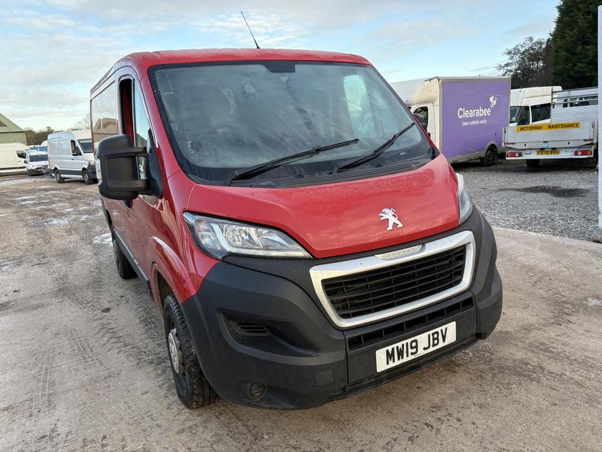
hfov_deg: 67.3
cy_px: 226
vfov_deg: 53.1
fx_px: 452
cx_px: 301
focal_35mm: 26
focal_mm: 5.96
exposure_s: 1/399
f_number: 1.6
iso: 64
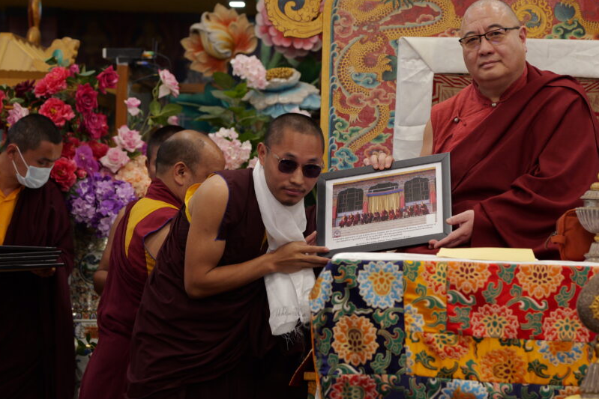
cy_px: 180
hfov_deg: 18.7
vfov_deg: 12.6
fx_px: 1814
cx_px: 373
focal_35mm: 109
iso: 3200
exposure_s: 1/125
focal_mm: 85
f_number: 4
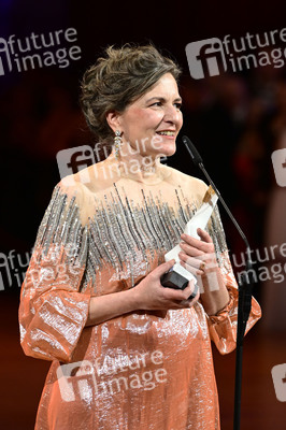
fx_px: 2387
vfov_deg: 10.3
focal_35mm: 200
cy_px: 215
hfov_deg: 6.9
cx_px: 143
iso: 3600
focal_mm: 200
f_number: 3.5
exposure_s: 1/250
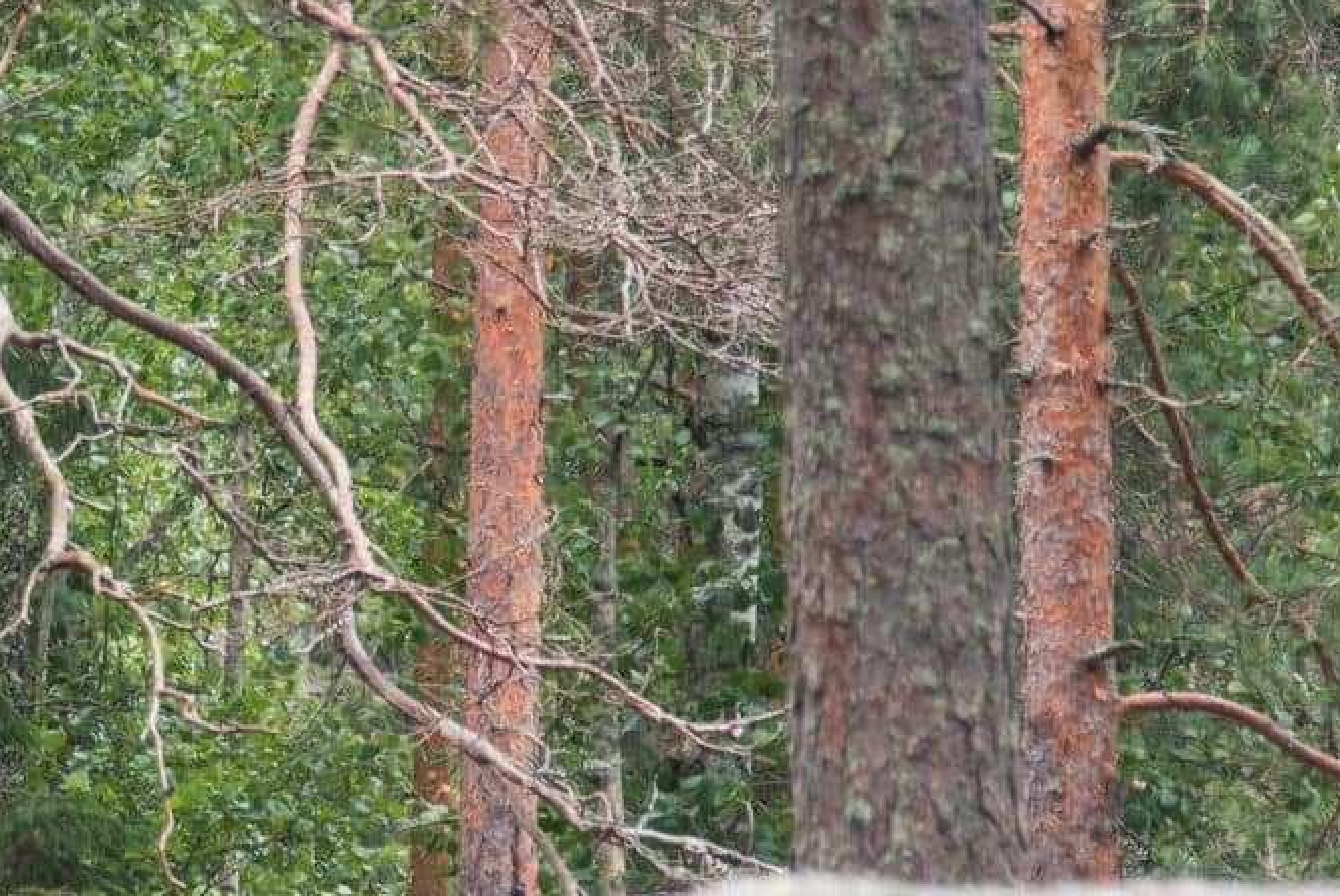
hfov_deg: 5.6
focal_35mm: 366
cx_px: -521
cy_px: 780
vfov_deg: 3.8
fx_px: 13635
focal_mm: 95
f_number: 4
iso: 500
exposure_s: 1/320
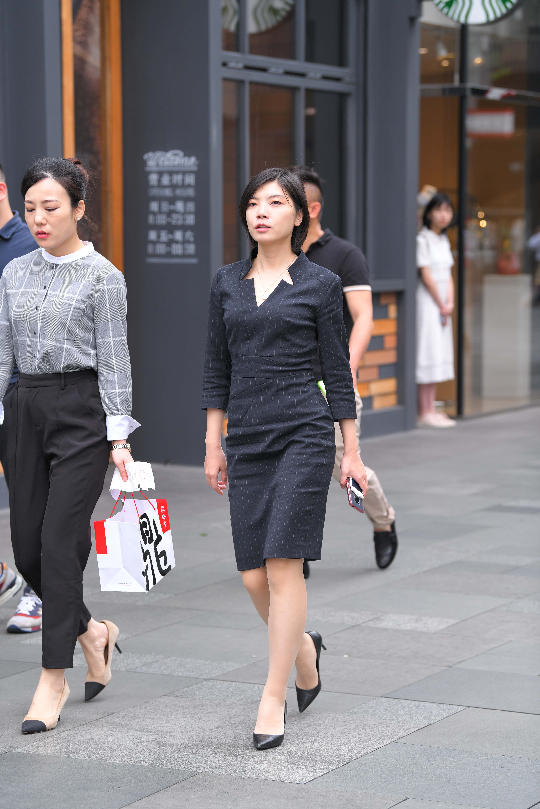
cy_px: 404
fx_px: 2475
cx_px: 270
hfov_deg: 12.5
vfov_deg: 18.6
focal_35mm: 110
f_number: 4
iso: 560
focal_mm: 110
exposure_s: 1/800
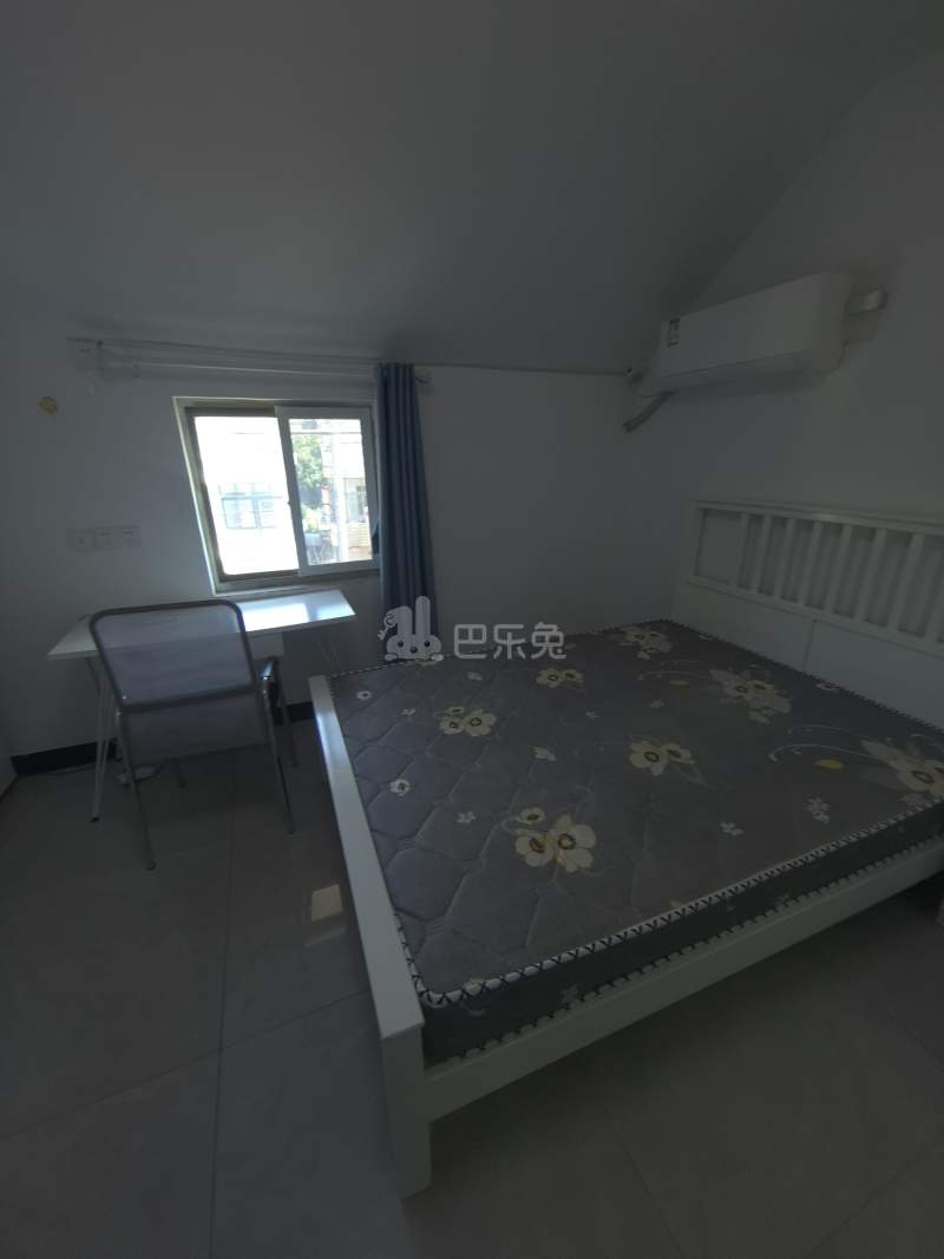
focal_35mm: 13
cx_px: 472
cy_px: 630
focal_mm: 1.95
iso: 125
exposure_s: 1/50
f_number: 2.2
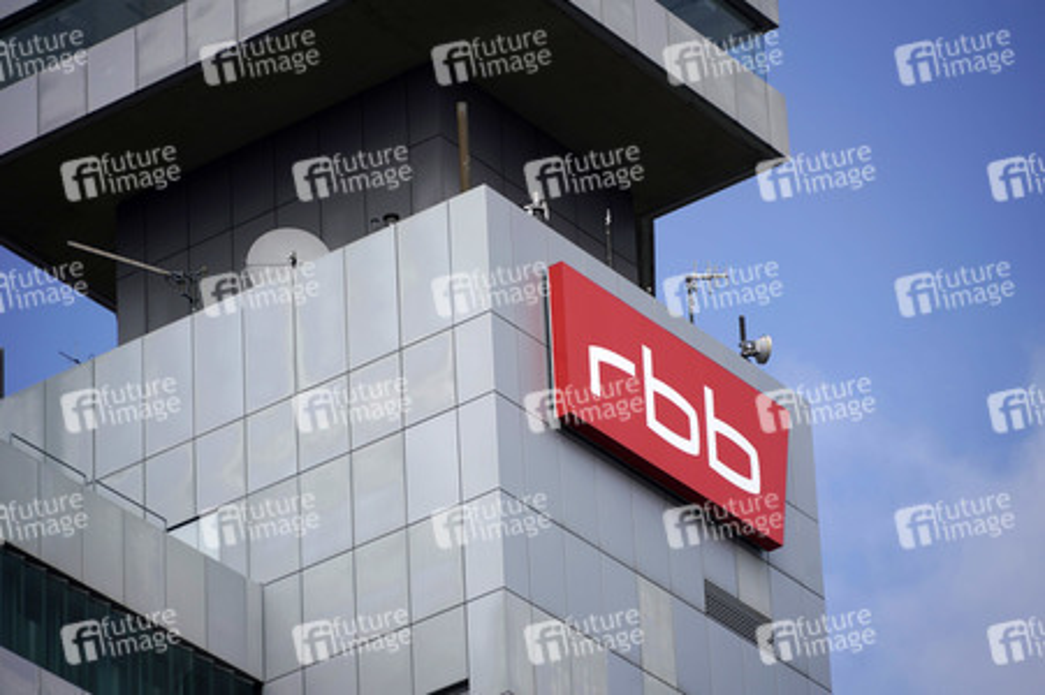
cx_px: 522
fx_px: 5801
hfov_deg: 10.3
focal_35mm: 200
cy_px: 348
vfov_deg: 6.9
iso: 160
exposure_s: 1/1250
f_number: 5.6
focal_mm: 200
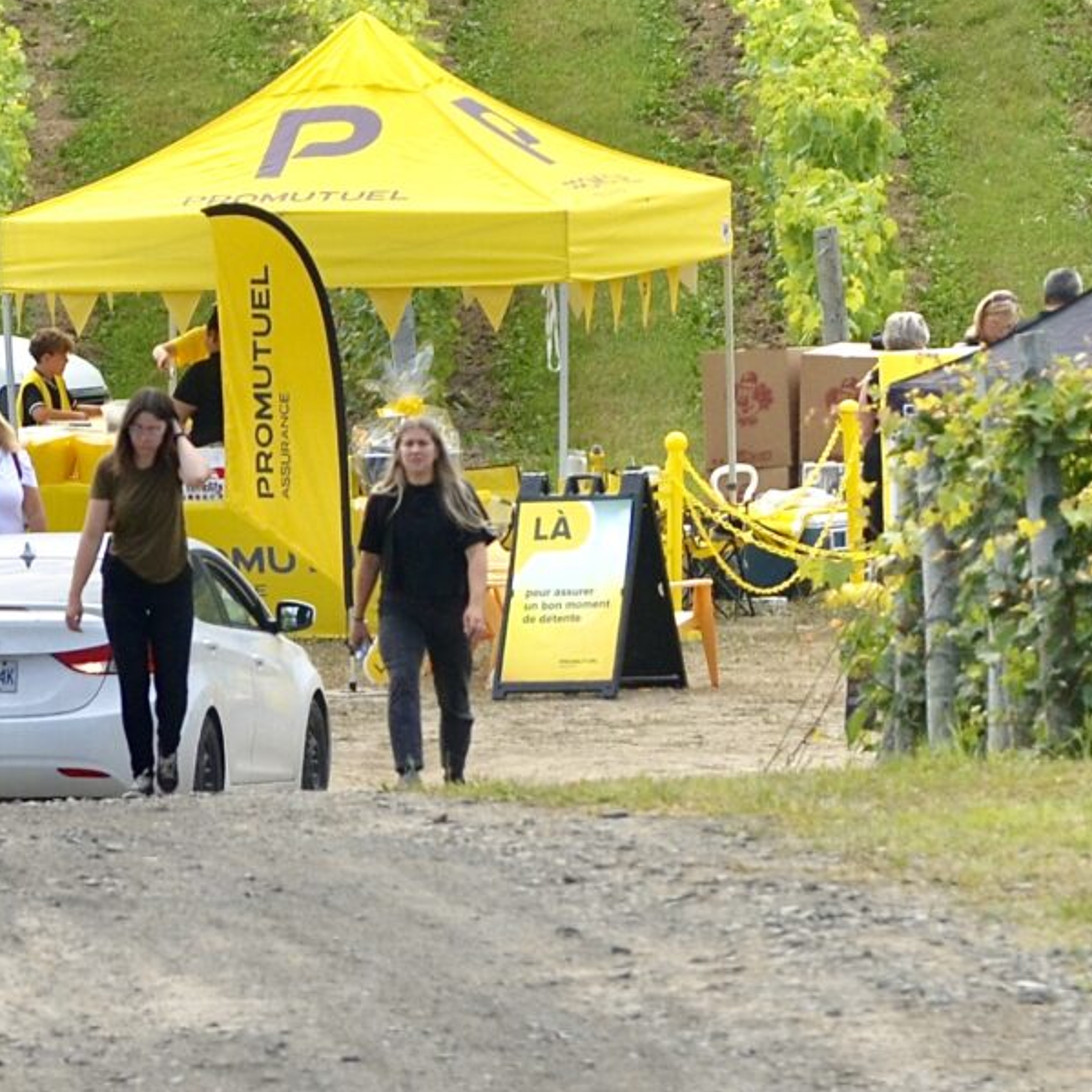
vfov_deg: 1.6
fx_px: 38831
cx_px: 259
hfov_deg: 1.6
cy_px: -38
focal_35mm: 1088
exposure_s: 1/1600
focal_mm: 200
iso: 400
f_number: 5
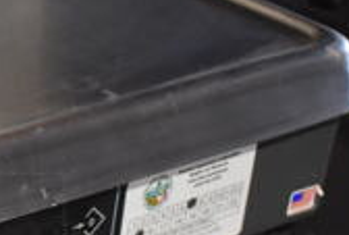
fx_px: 1320
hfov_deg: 14.2
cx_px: -152
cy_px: 181
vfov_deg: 10.1
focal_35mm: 136
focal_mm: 25
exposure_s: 1/125
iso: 1400
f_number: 4
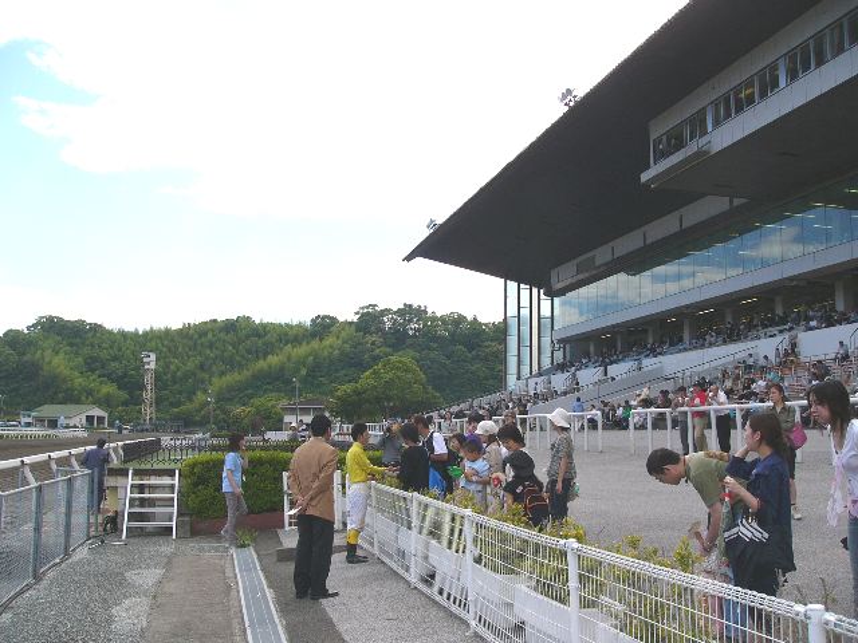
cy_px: 322
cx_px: 429
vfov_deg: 39.7
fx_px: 892
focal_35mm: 36
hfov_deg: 51.4
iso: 50
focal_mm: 6
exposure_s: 1/500
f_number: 4.6
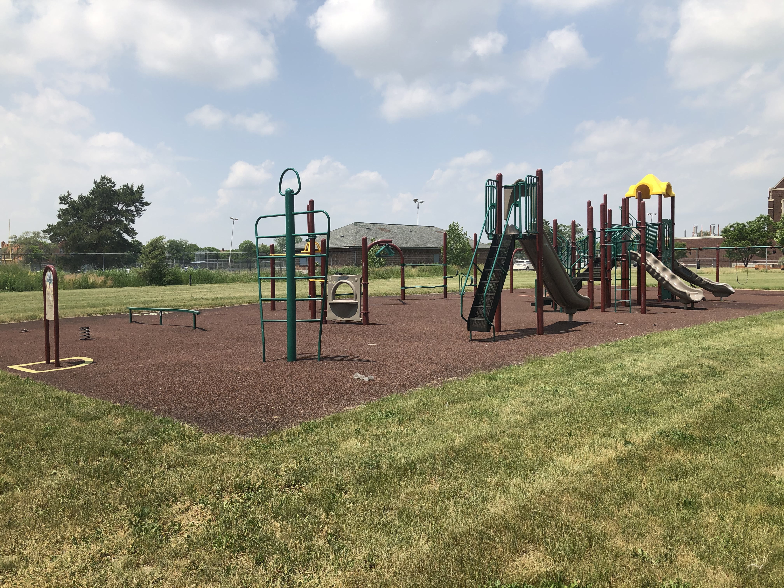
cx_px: 392
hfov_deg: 63.4
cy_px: 294
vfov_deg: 49.7
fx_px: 634
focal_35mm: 28
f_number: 1.8
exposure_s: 1/2288
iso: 20
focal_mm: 4
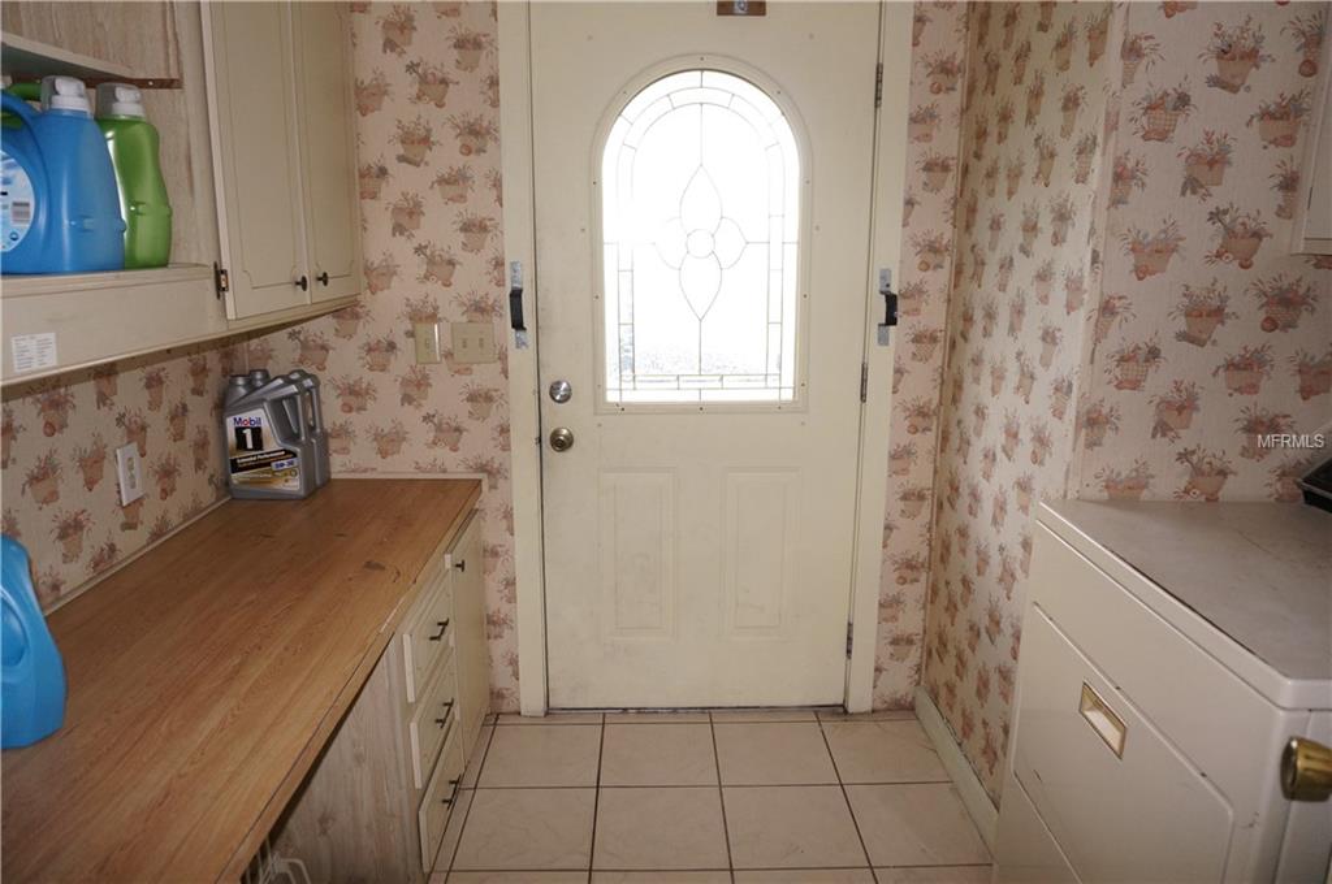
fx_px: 887
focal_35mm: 24
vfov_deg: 53.0
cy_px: 442
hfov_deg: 73.8
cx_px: 666
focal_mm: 16
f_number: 4
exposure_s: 1/160
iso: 800
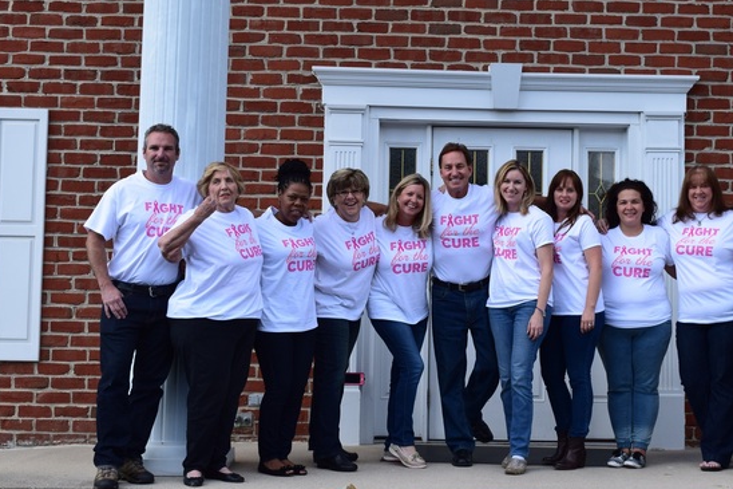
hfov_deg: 30.0
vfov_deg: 20.3
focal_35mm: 67
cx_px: 444
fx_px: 1364
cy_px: 244
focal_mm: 34
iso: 400
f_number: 11
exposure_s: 1/400
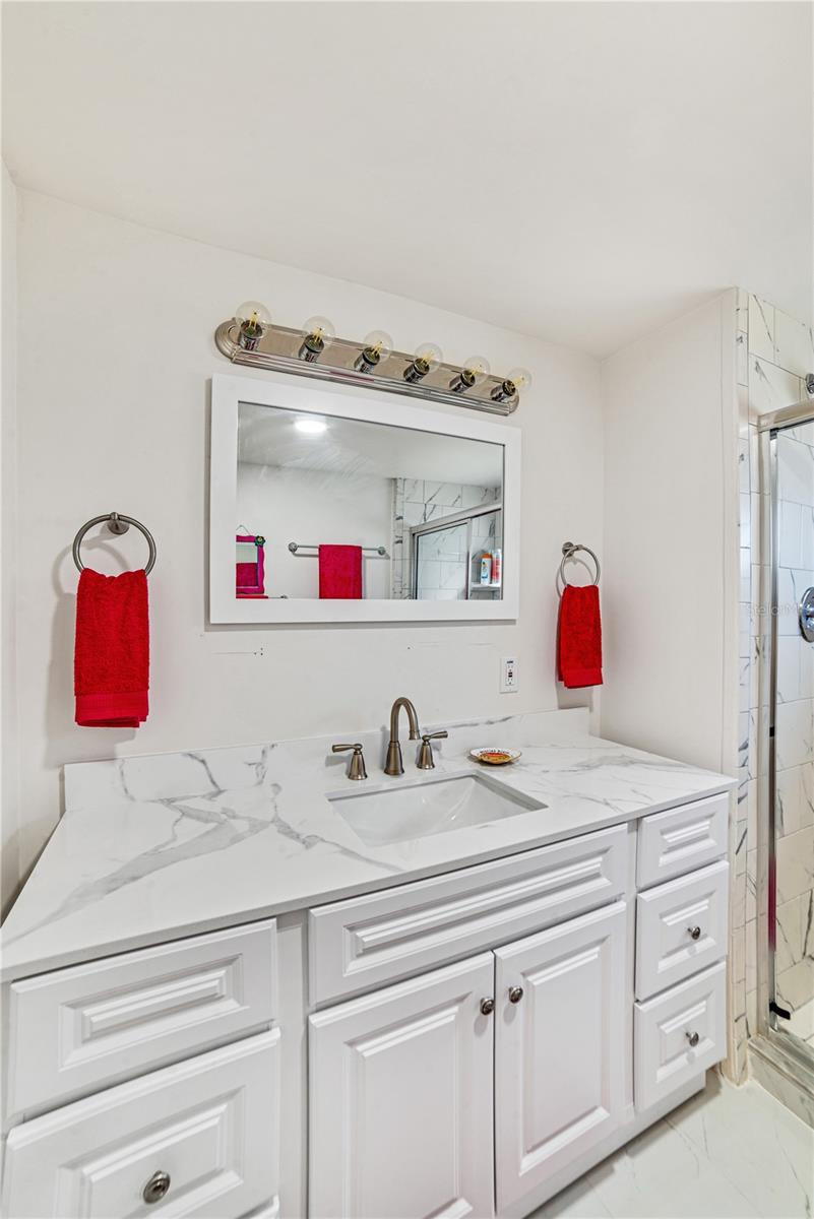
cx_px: 407
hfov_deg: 81.3
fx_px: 474
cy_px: 610
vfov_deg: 104.2
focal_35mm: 14
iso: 160
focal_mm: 14
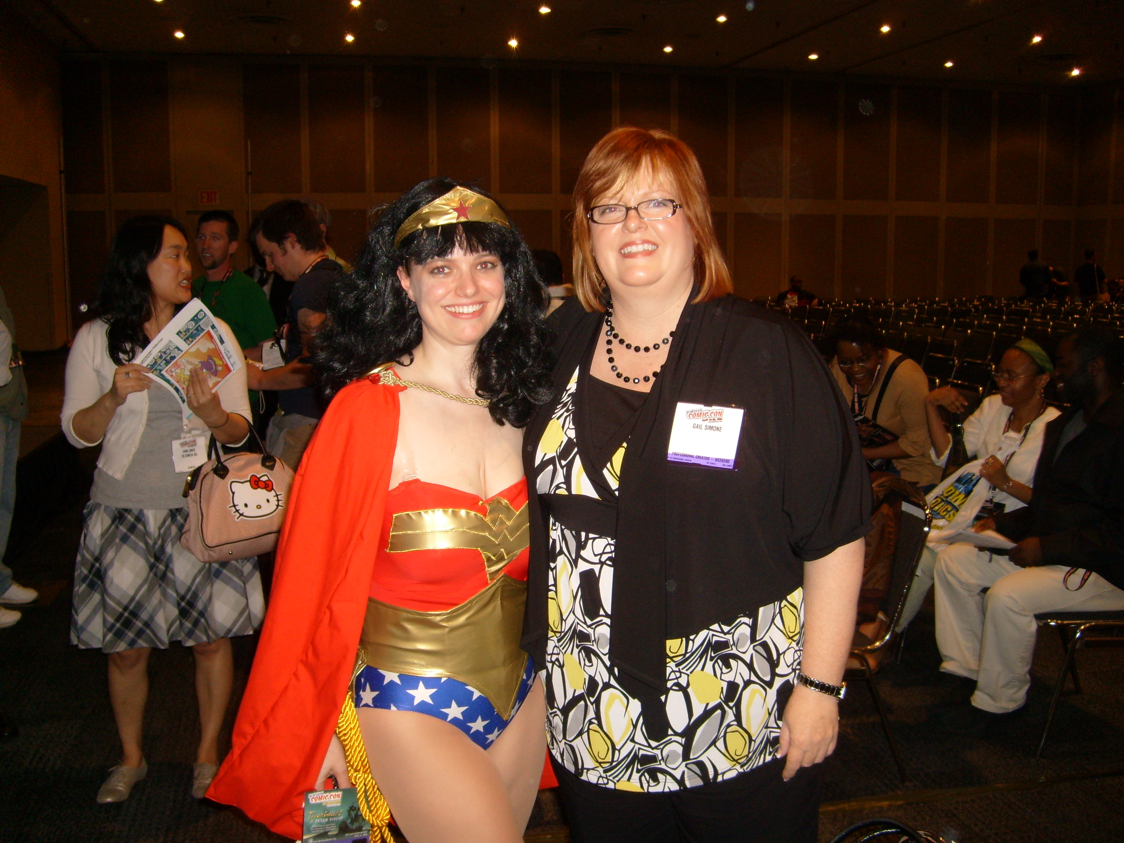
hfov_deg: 52.6
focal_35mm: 35
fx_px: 1136
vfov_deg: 40.7
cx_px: 562
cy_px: 422
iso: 100
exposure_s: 1/45
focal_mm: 5.8
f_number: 2.8
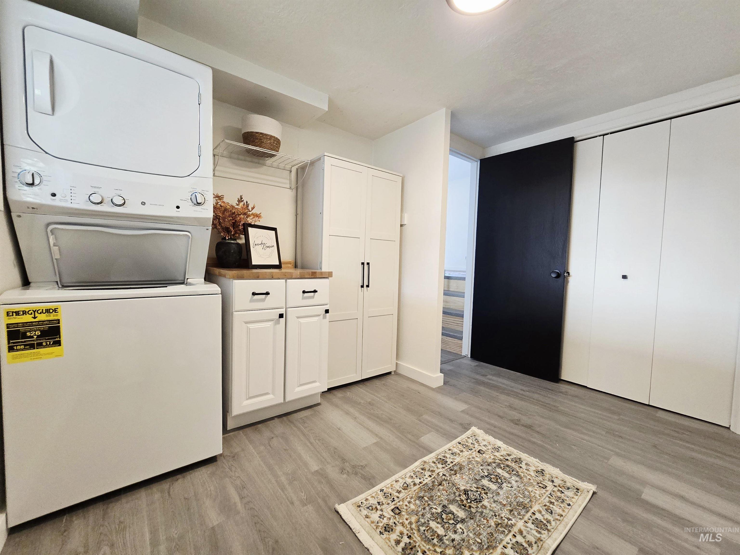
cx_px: 370
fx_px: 278
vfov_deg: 89.9
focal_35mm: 13
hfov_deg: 106.2
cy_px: 278
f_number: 2.2
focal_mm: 2.2
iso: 250
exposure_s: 1/60.2
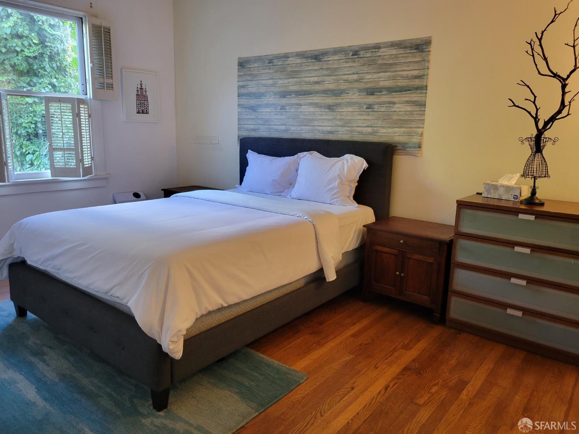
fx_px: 435
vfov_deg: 53.1
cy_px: 217
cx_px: 290
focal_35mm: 26
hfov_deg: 67.3
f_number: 1.8
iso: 200
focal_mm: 5.4
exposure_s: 1/60
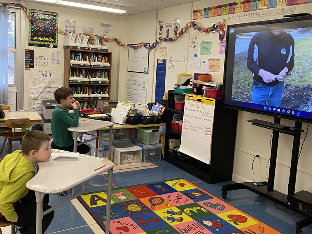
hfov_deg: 52.6
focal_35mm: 35
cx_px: 157
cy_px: 106
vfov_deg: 40.7
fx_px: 316
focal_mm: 4.25
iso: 80
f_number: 1.8
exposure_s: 1/58
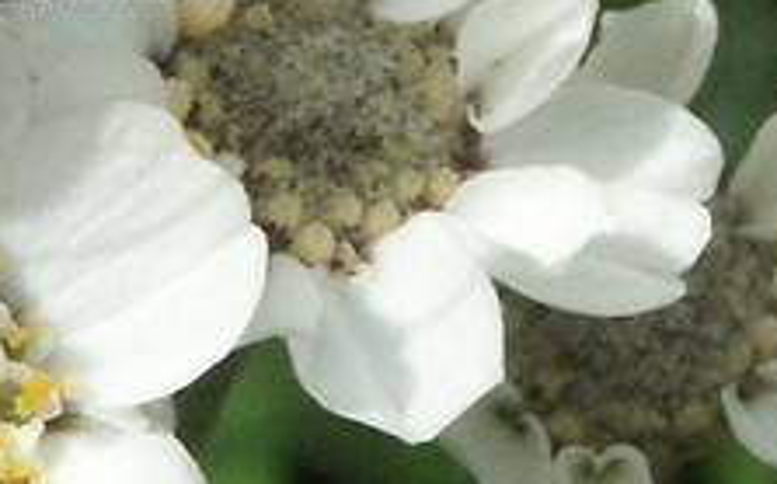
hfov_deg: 1.9
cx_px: -258
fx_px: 24038
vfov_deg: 1.2
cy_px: 167
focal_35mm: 1136
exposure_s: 1/500
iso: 200
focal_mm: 50.47
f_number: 11
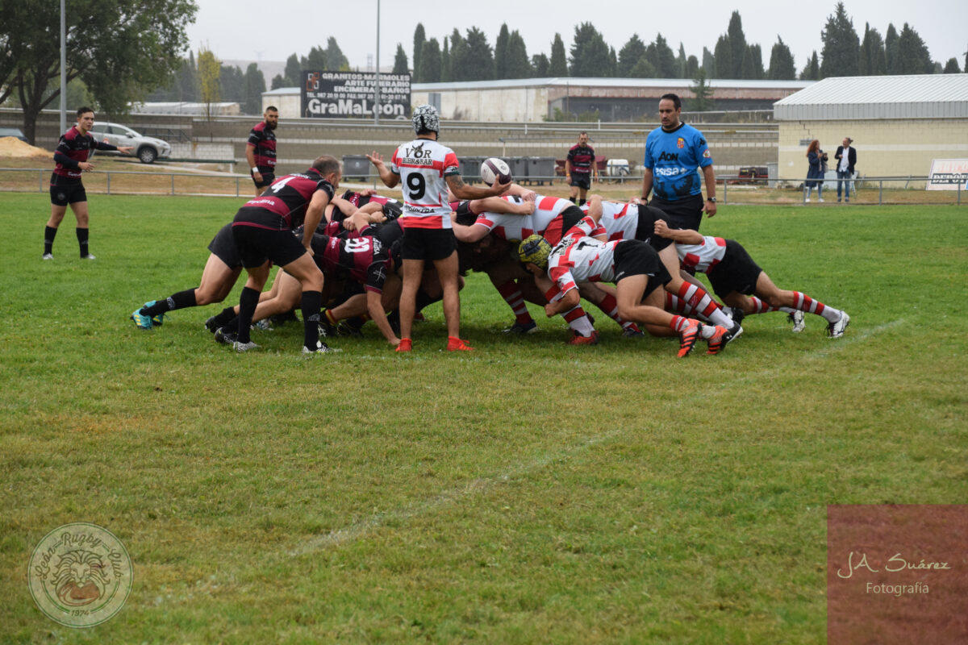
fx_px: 2742
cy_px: 322
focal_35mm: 102
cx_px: 484
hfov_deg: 20.0
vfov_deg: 13.4
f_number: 5
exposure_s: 1/500
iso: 1000
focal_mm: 68
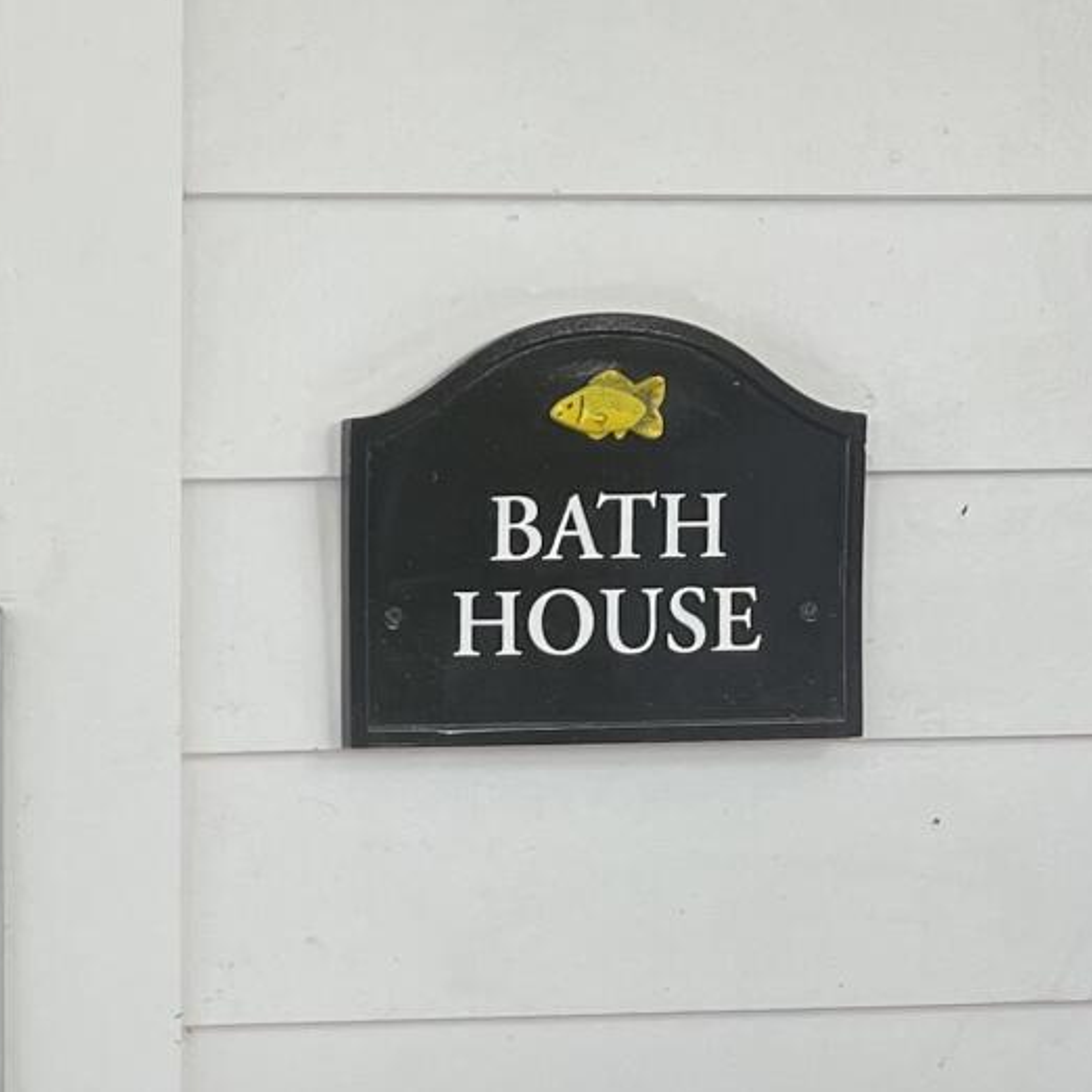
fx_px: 3141
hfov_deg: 18.2
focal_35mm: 88
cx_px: -372
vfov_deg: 19.6
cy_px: 820
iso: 50
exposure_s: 1/584
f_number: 1.6
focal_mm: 5.1
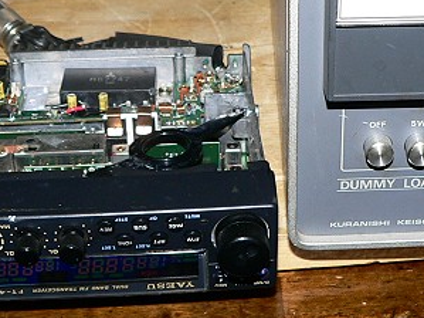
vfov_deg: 18.9
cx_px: 282
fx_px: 943
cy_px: 57
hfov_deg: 25.2
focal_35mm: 77
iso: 100
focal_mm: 6
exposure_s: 1/30
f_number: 2.8
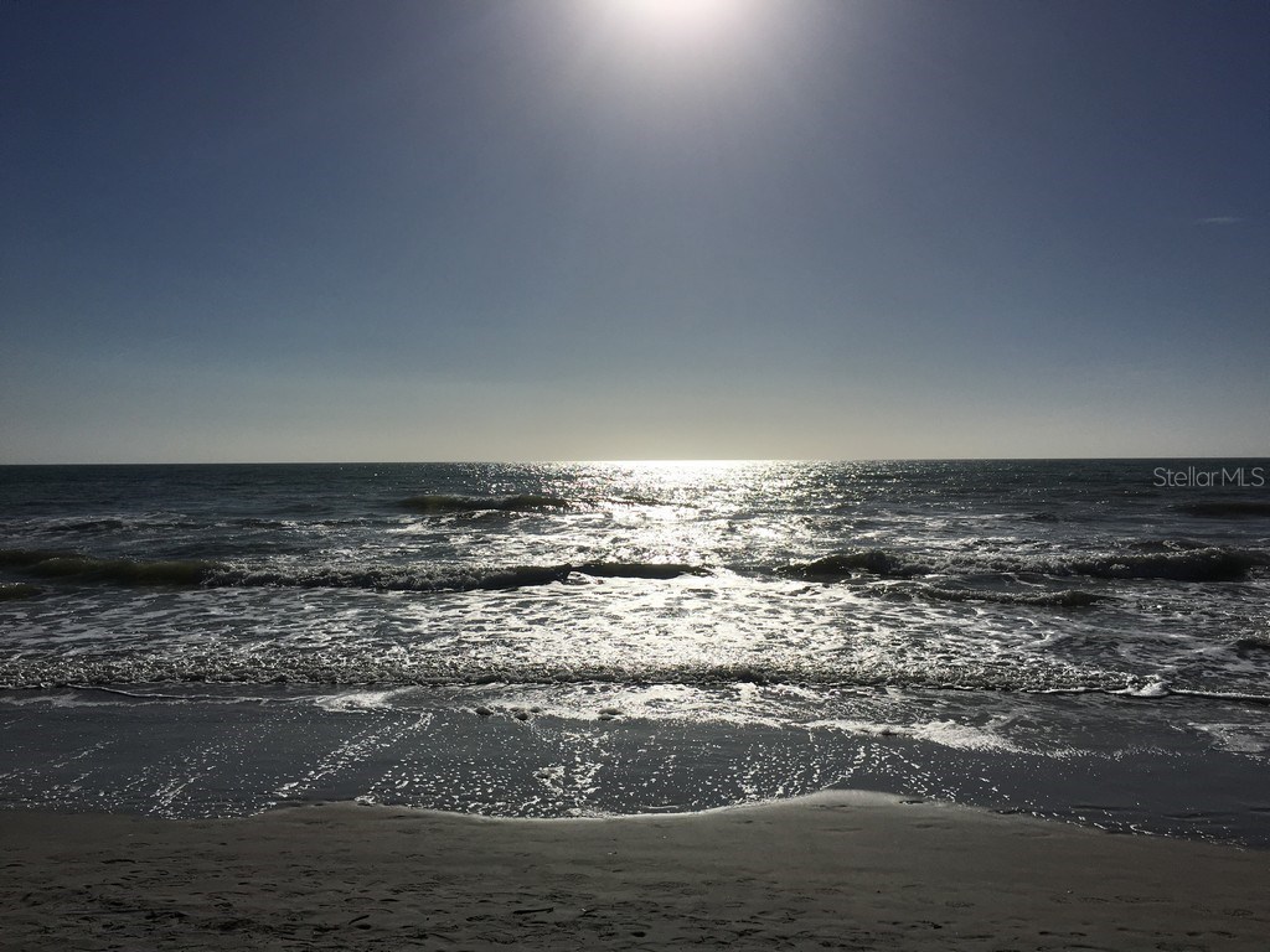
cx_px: 635
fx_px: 1064
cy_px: 476
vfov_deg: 48.2
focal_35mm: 29
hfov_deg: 61.7
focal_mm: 4.15
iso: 25
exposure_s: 1/19231
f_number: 2.2
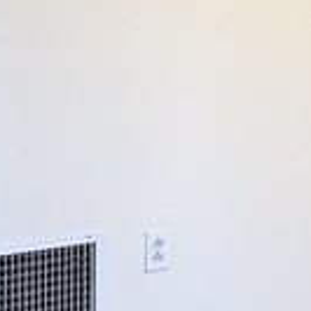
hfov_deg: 17.1
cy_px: -7
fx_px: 966
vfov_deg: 17.8
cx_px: 421
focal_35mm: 95
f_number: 2.2
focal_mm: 2.22
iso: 200
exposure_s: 1/120
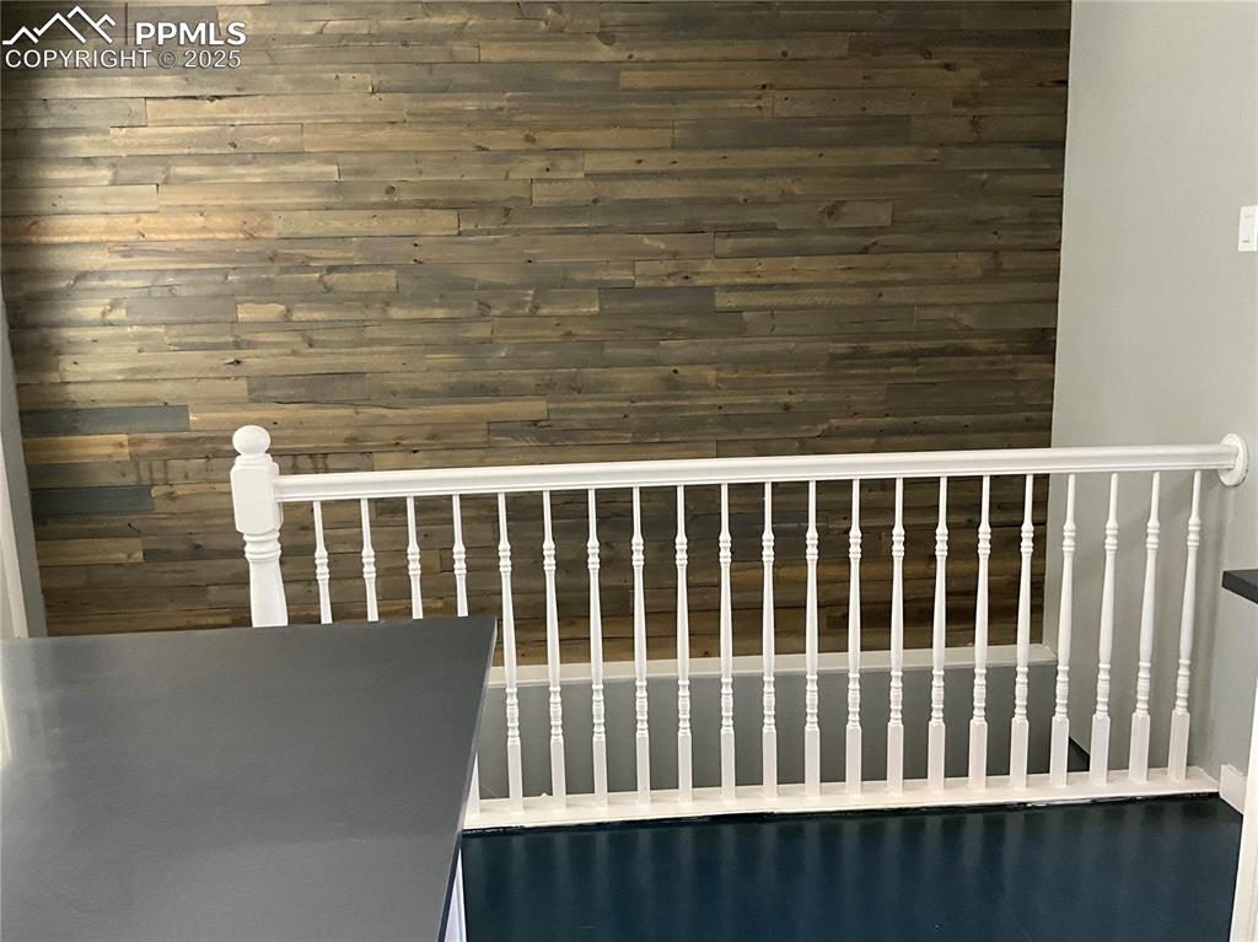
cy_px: 471
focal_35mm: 29
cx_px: 629
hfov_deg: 61.7
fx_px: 1053
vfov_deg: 48.2
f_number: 1.8
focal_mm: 3
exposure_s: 1/60
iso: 160
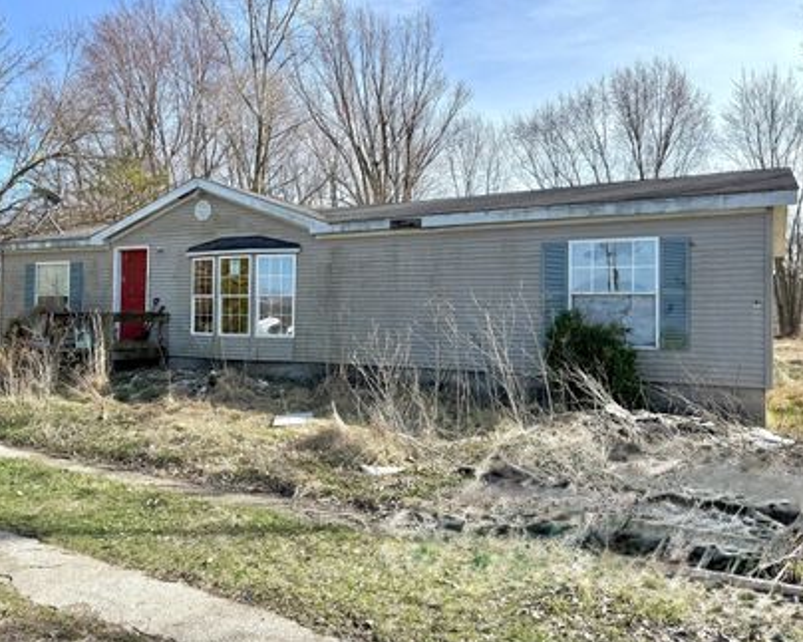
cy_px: 275
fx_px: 689
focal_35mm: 29
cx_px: 336
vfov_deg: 49.8
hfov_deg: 60.1
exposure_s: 1/3145
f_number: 1.78
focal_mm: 6.76
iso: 80
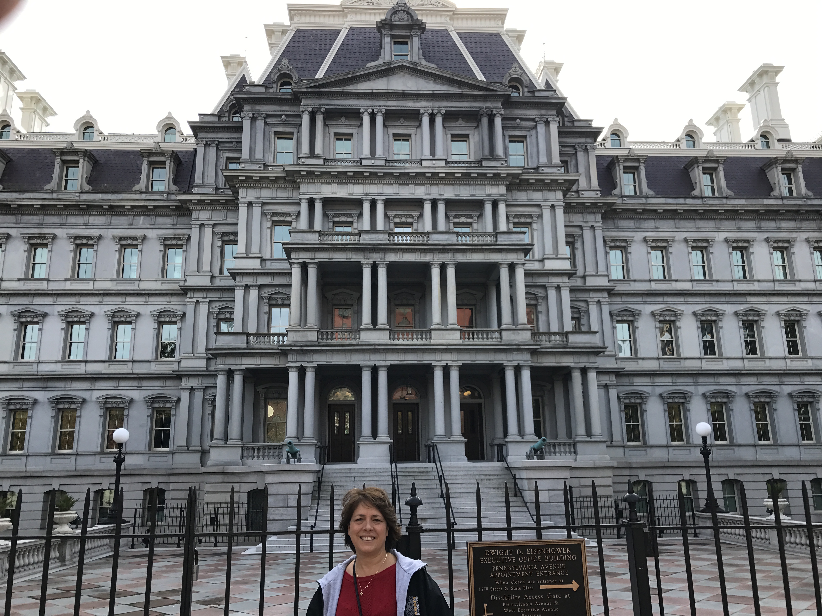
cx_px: 411
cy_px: 308
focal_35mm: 28
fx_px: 665
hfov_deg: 63.4
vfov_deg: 49.7
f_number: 1.8
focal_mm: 3.99
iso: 20
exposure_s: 1/772
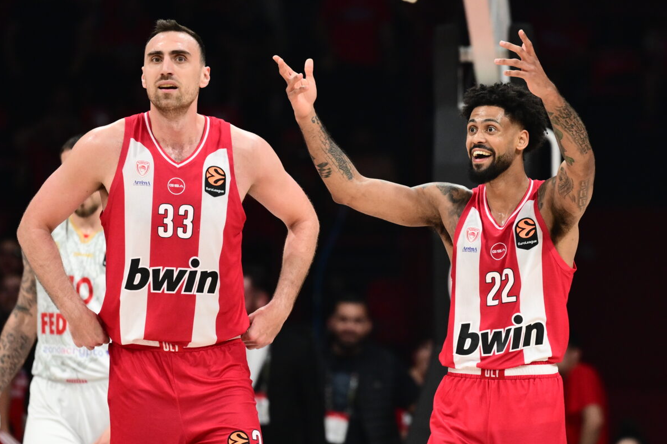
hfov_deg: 10.2
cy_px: 222
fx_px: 3724
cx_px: 332
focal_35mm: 201
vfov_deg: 6.8
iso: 1600
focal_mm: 200
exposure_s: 1/1000
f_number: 2.8
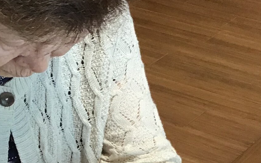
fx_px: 903
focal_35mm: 127
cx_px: 69
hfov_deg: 16.4
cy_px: 225
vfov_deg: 10.1
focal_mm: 3.3
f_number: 2.4
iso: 64
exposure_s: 1/30
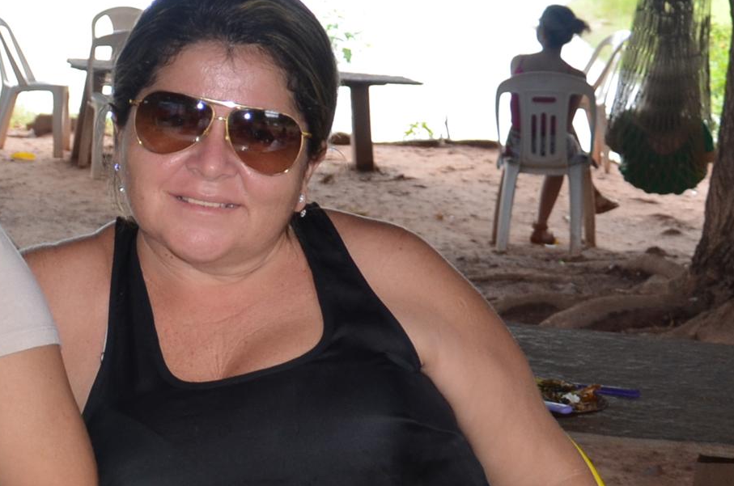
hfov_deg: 19.0
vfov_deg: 13.3
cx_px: -110
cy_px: 205
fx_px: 2088
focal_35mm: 103
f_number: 3.8
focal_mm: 21
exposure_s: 1/125
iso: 360
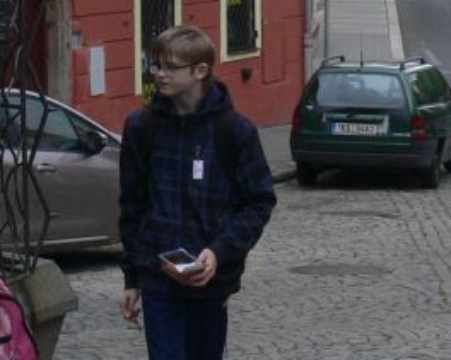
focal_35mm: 169
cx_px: -102
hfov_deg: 11.2
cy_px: -89
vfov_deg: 9.0
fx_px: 2255
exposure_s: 1/200
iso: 100
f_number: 5.6
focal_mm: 7.4
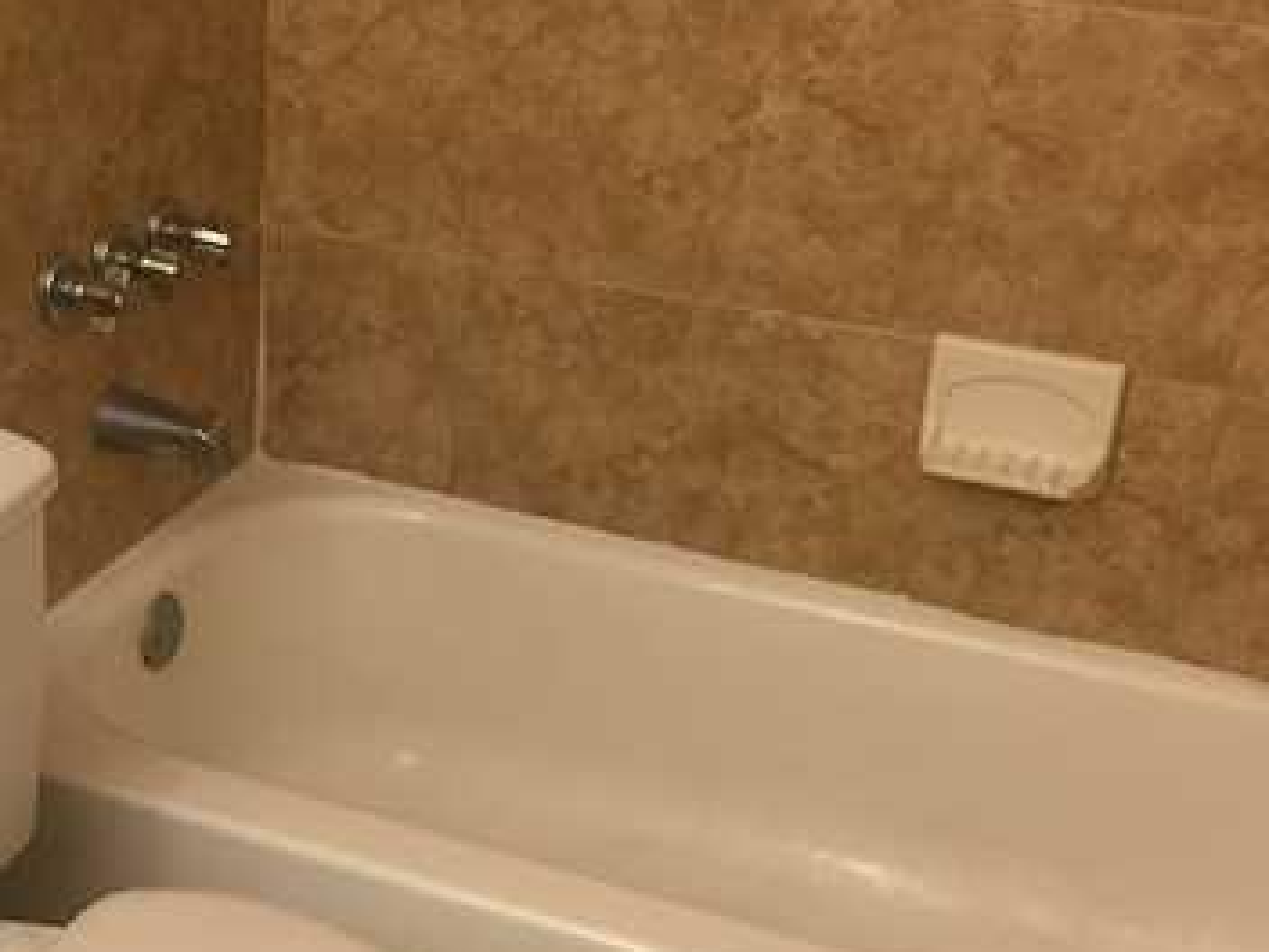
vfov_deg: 22.2
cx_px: 202
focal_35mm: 66
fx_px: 2420
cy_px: 584
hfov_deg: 28.6
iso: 125
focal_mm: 4.15
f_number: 2.2
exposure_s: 1/30
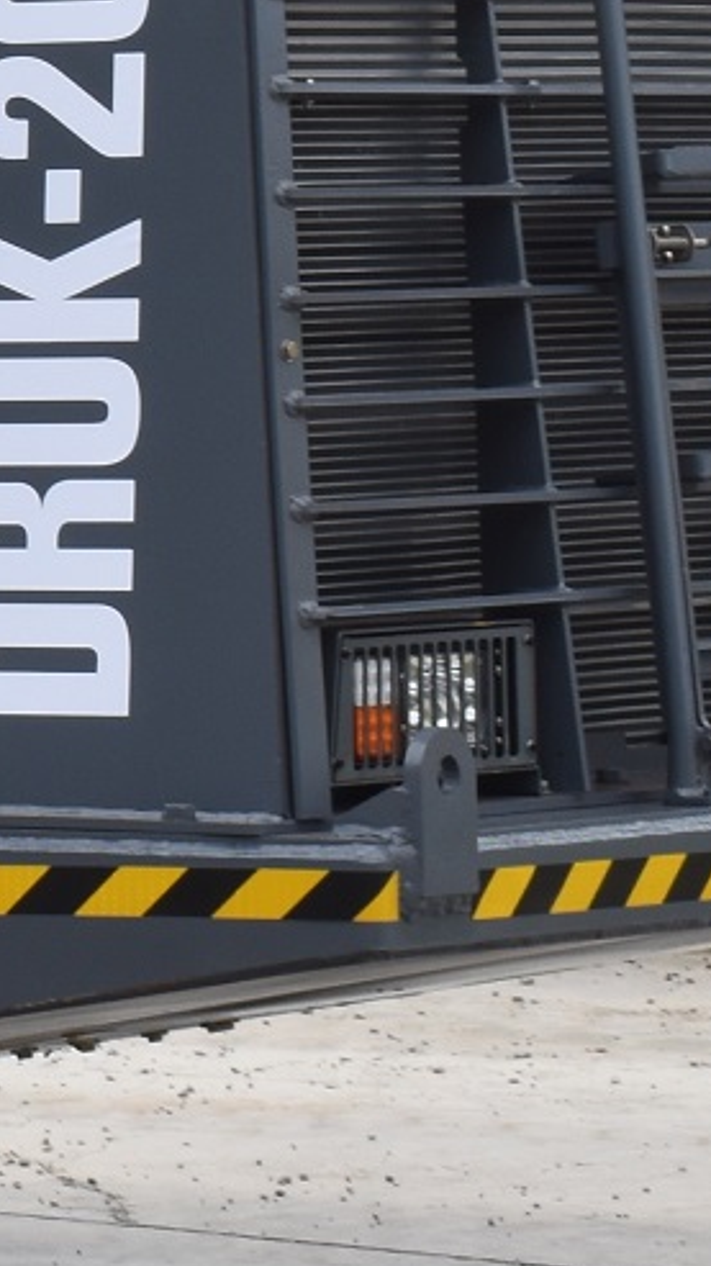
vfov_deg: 8.3
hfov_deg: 4.5
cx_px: -1509
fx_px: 8722
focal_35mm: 260
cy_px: 134
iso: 125
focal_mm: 34
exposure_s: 1/125
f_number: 10
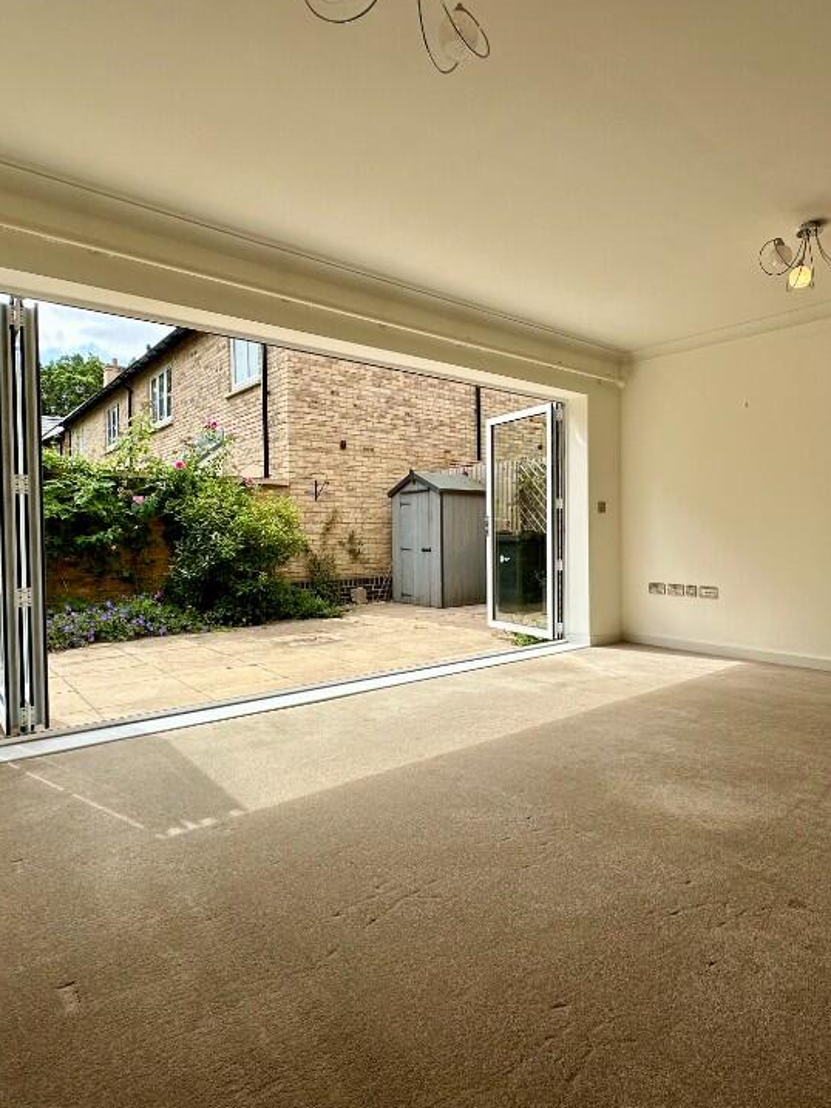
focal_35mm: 20
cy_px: 546
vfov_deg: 81.7
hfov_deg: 65.5
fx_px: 640
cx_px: 490
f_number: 2.2
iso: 40
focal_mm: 2.22
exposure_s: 1/548
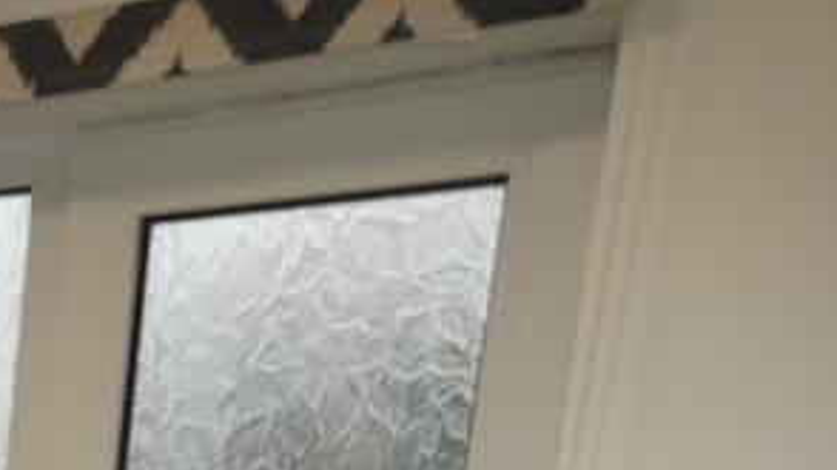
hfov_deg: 21.3
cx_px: -561
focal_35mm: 76
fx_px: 1686
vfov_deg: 13.1
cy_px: 1023
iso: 80
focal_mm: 3.6
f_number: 2.8
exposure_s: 1/60
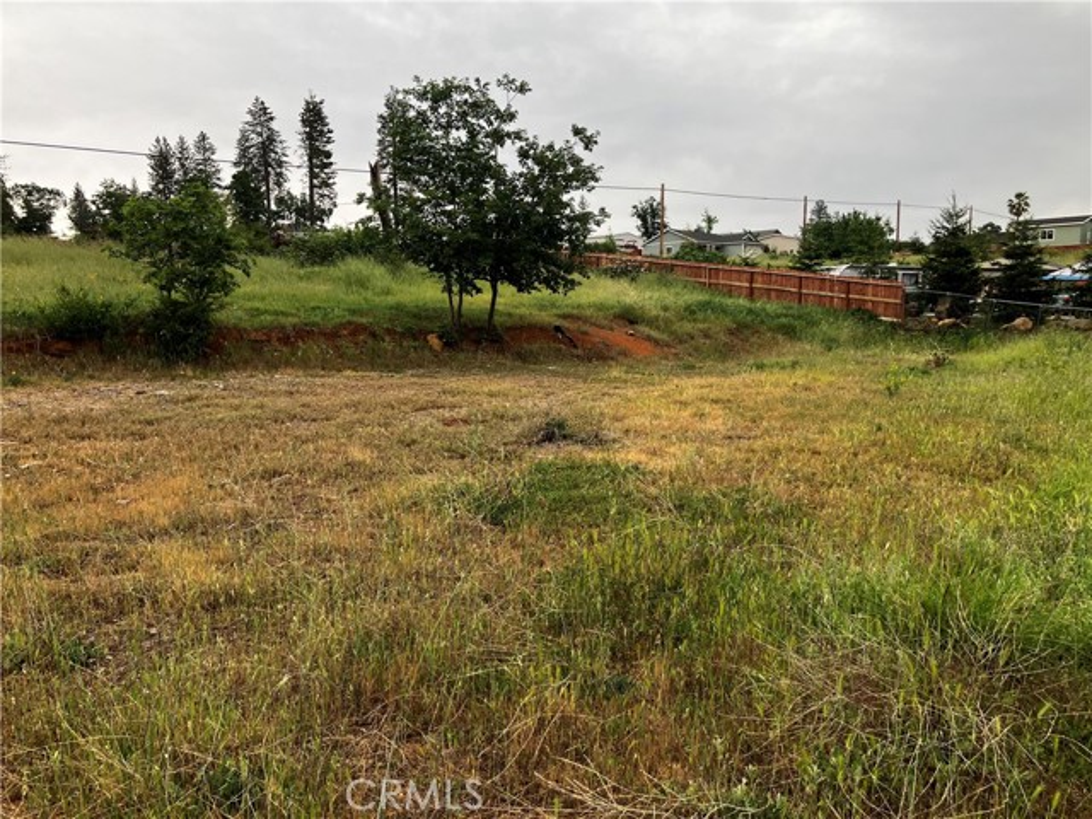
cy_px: 410
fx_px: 883
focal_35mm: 28
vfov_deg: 49.7
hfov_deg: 63.4
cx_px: 546
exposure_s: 1/153
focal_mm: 3.99
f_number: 1.8
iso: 25
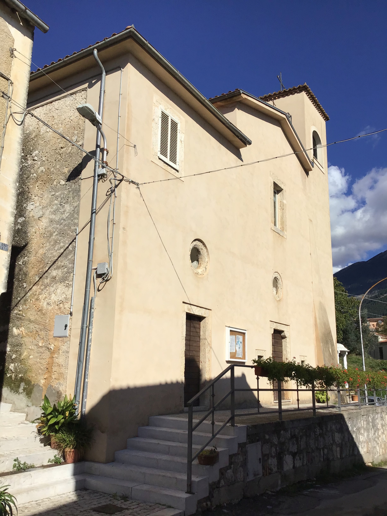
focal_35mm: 31
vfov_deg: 58.4
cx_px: 194
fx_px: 462
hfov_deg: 45.4
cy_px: 258
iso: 25
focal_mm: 3.3
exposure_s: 1/3021
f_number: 2.4
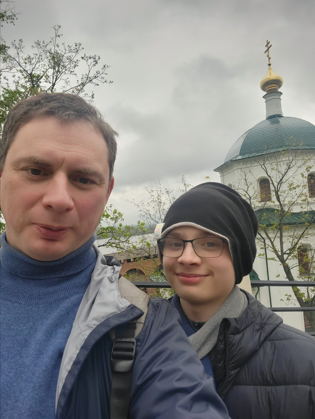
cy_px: 210
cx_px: 158
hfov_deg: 54.9
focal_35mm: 25
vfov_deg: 69.4
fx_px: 303
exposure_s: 1/296
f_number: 2.2
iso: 50
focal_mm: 3.3
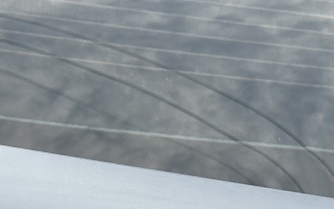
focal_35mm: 226
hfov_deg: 9.2
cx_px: -39
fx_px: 2057
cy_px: 544
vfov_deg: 5.6
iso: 64
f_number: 1.78
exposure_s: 1/452
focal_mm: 6.86
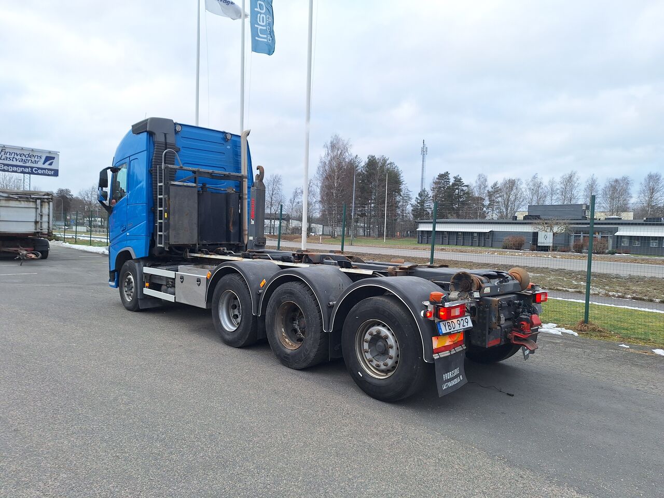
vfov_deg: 58.9
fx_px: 441
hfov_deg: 73.9
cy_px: 249
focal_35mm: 23
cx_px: 332
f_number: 1.8
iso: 40
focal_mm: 5.54
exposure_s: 1/344
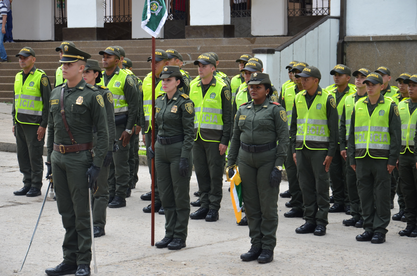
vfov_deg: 12.1
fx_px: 1300
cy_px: 138
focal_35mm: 112
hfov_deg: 18.2
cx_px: 208
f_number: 5.6
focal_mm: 75
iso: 200
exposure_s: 1/125
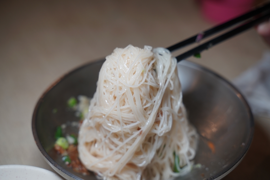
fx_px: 562
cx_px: 135
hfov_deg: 27.0
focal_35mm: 75
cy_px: 90
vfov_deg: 18.2
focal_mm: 75
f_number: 4
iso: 200
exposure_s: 1/80
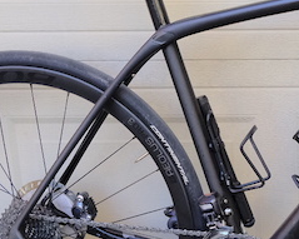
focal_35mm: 110
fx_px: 973
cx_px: 358
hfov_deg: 16.7
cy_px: 137
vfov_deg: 14.0
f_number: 11
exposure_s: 1/30
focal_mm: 23
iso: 1600
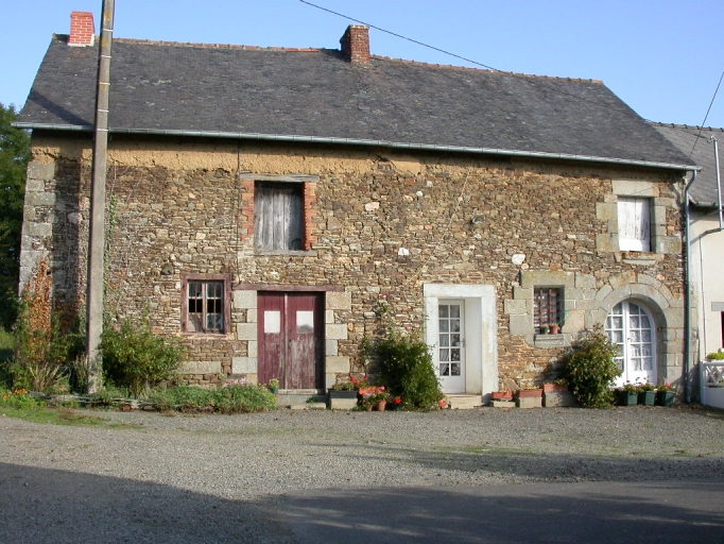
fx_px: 795
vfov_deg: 37.7
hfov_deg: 49.0
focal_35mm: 38
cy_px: 272
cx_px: 362
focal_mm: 7.85
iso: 100
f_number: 6.7
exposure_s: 1/221
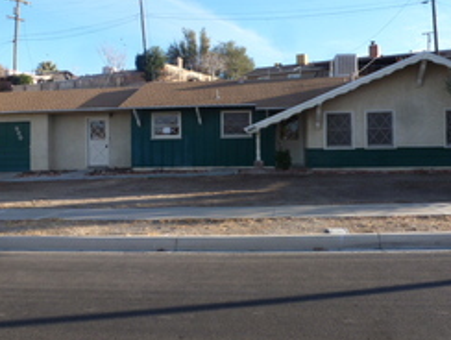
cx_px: 211
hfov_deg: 53.8
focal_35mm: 34
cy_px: 129
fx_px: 444
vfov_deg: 41.6
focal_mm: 4.3
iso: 100
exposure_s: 1/200
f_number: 4
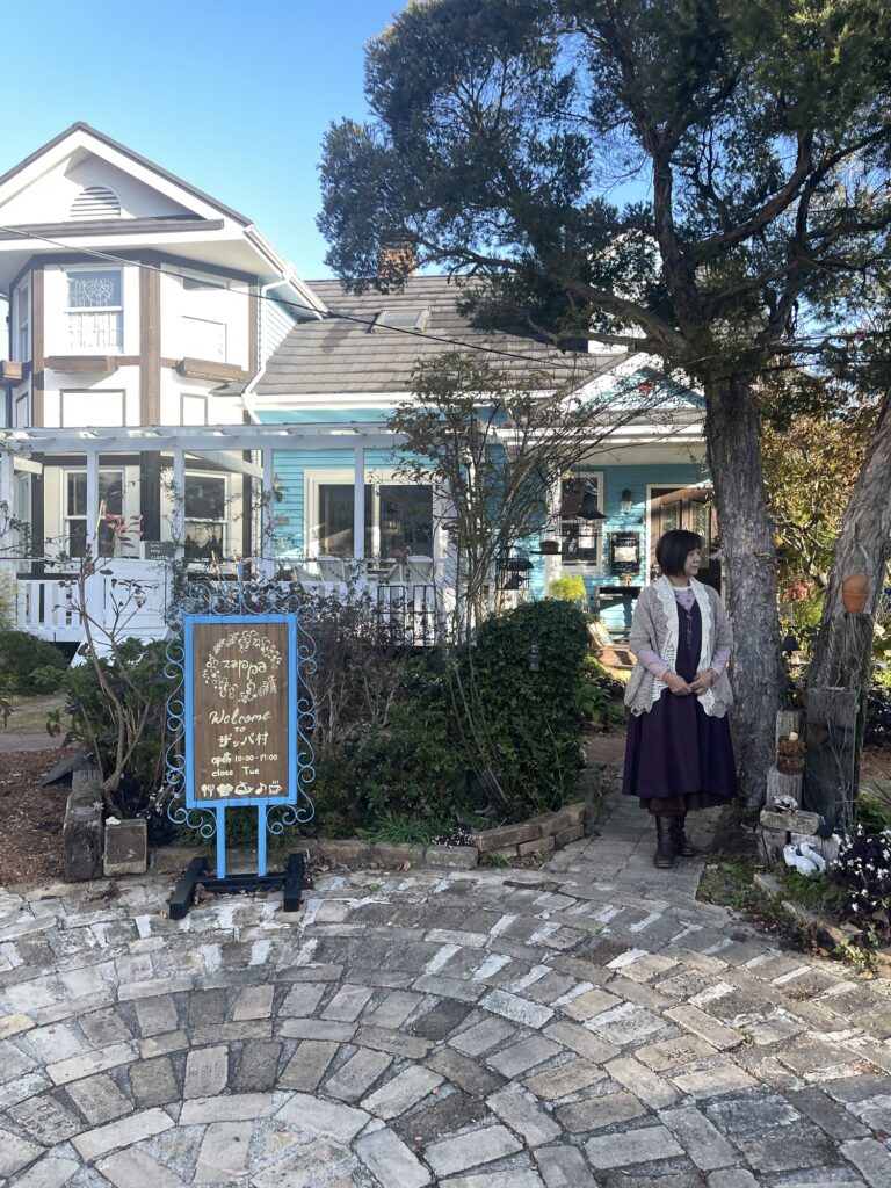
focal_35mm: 25
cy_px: 594
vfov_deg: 69.4
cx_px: 446
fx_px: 858
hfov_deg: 54.9
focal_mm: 5.1
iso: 32
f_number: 1.6
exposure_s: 1/679
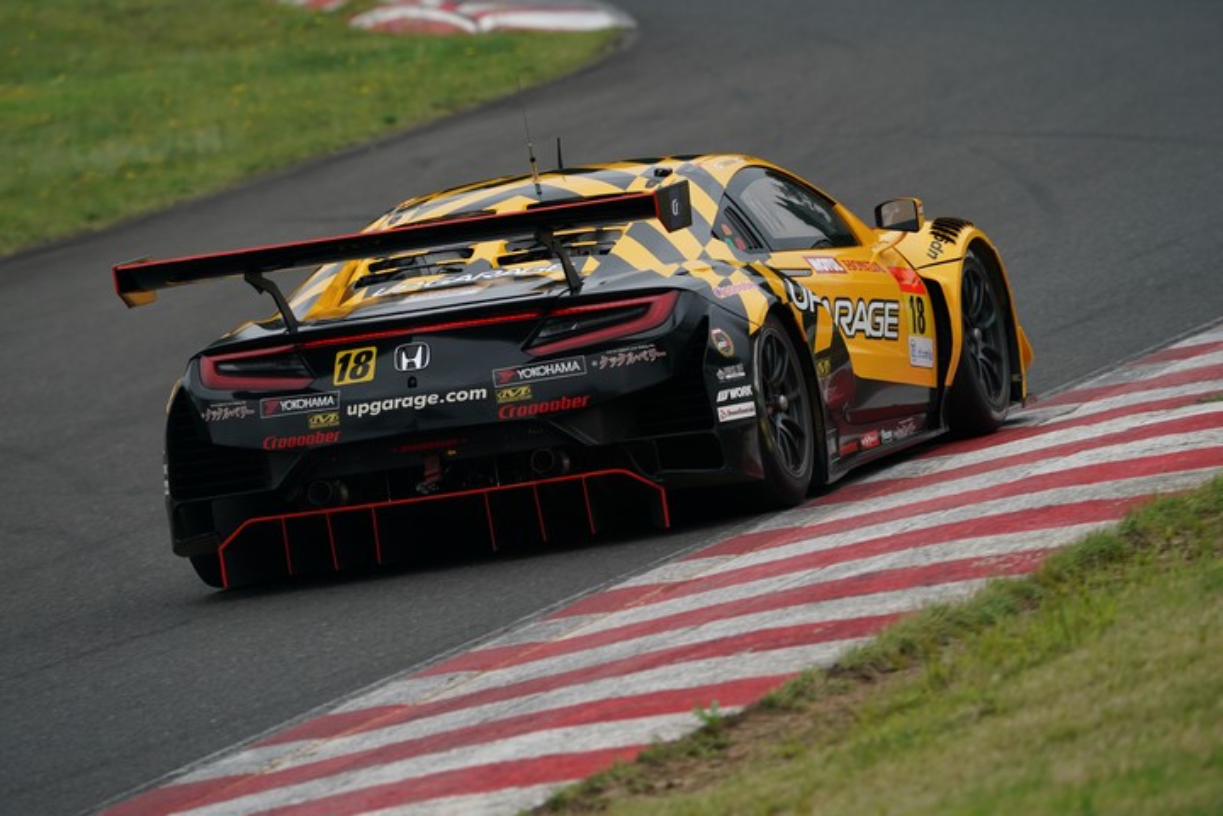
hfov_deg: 4.0
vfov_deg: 2.7
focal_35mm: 512
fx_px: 17392
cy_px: 408
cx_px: 612
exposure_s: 1/800
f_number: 8
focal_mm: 512
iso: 500
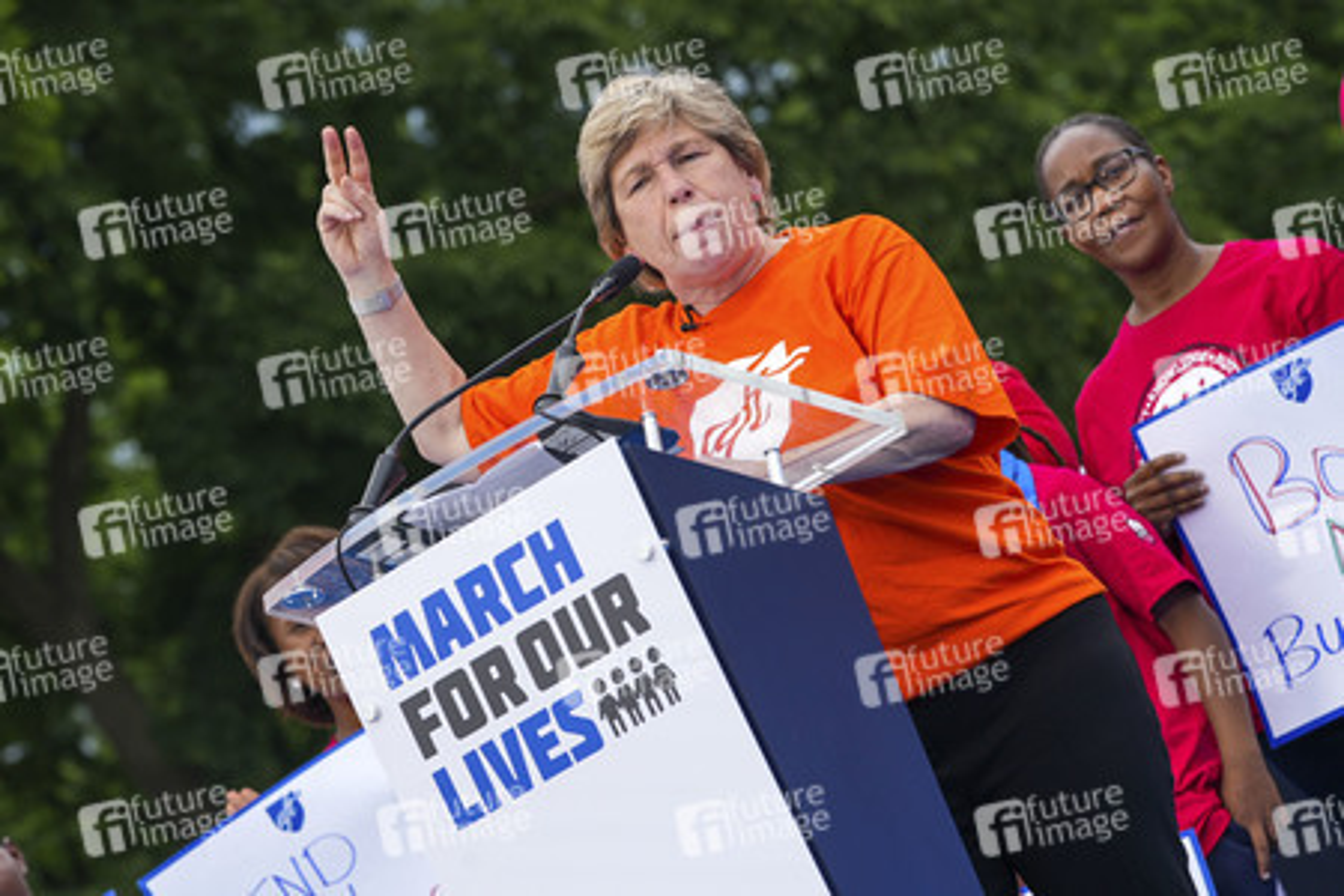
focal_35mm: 173
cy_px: 448
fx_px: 6458
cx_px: 672
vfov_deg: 7.9
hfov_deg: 11.9
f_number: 8
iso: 250
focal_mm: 173
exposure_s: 1/500
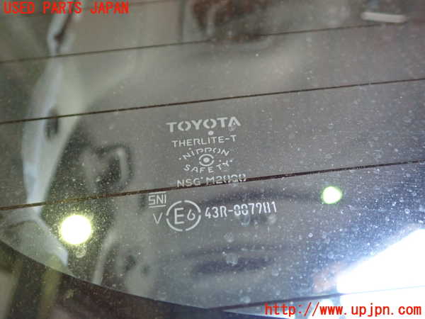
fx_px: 368
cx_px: 212
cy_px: 160
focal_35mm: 30
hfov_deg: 60.0
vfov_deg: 46.8
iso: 500
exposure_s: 1/30
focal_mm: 5.4
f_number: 2.3
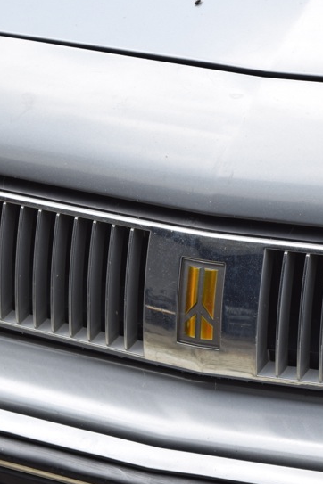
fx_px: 2044
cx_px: 223
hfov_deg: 9.0
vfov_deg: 13.5
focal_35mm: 152
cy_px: 286
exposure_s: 1/100
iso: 100
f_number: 5.6
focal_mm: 55
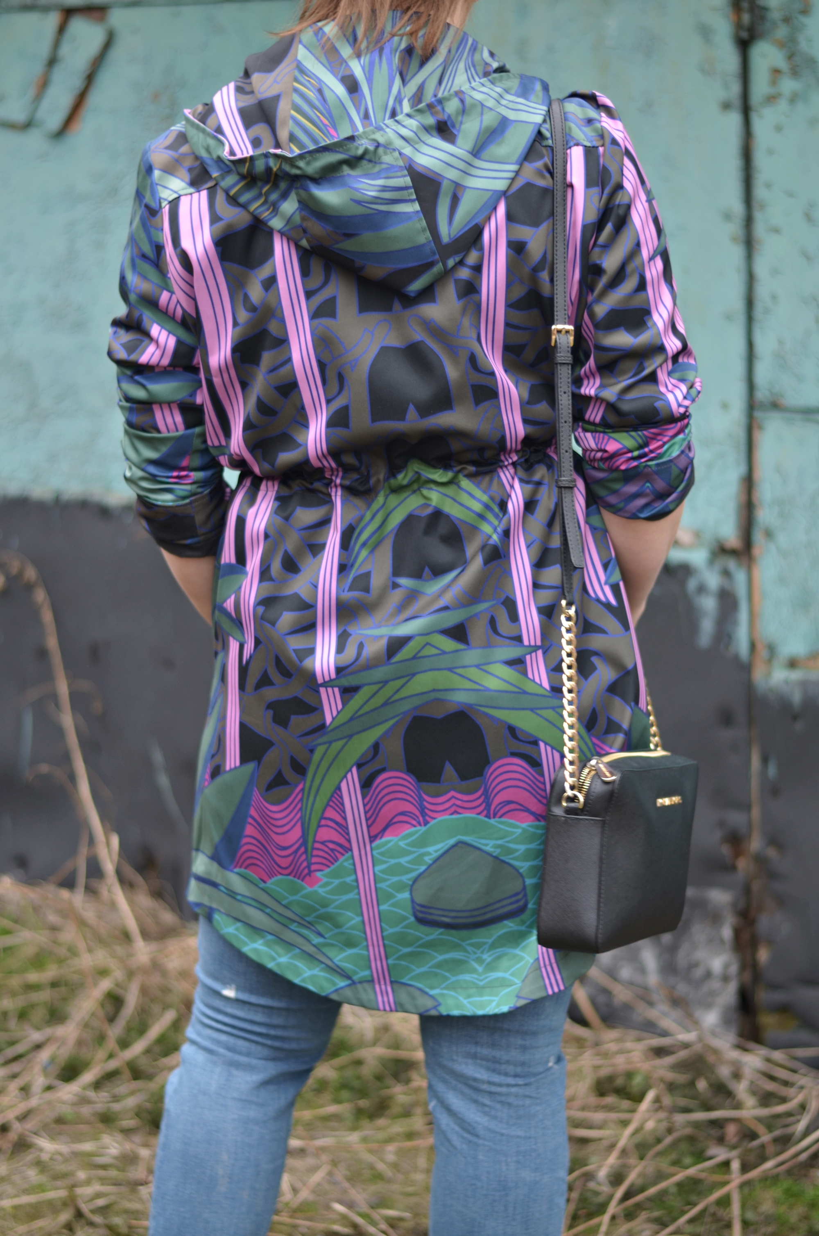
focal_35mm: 75
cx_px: 410
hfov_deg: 18.1
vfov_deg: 27.0
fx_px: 2571
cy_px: 618
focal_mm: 50
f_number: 2
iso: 100
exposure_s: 1/250
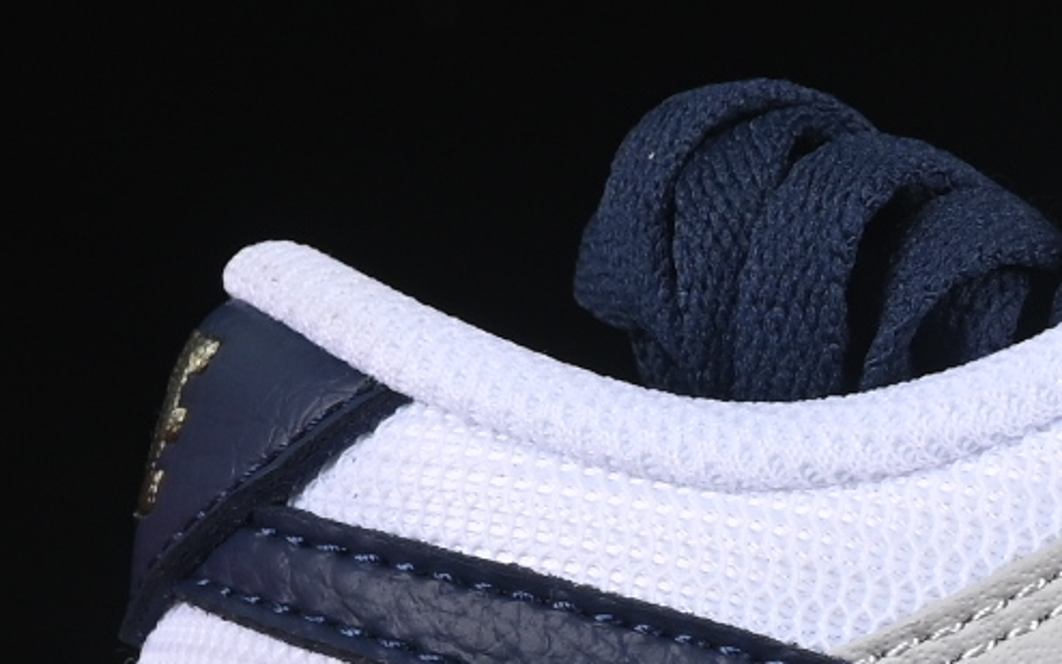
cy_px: 451
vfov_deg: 3.0
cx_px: 1965
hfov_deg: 4.8
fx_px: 12477
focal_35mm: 431
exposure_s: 1/80
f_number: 8
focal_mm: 50
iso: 160
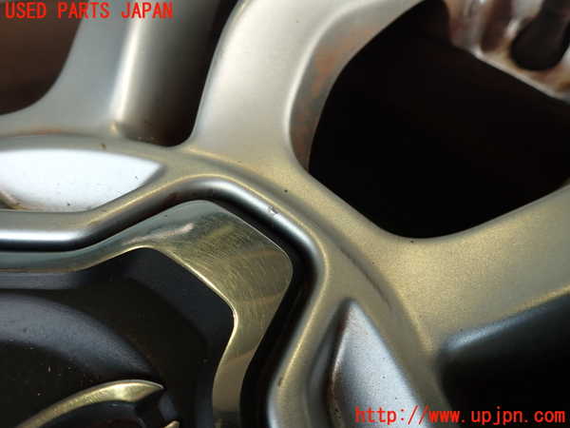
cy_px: 214
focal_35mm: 25
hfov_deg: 69.4
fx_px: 412
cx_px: 285
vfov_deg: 54.9
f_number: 2.8
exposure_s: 1/80
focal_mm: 4.5
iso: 100
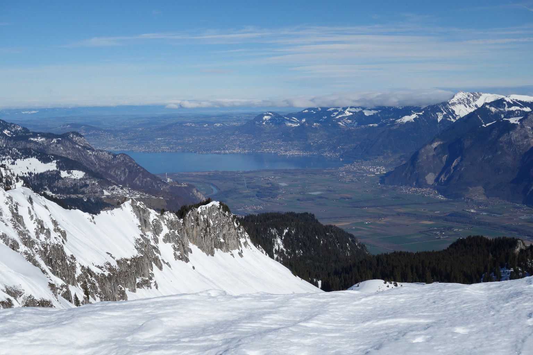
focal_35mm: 48
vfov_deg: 28.1
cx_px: 266
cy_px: 178
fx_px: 711
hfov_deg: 41.1
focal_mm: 17.8
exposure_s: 1/800
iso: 125
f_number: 7.1
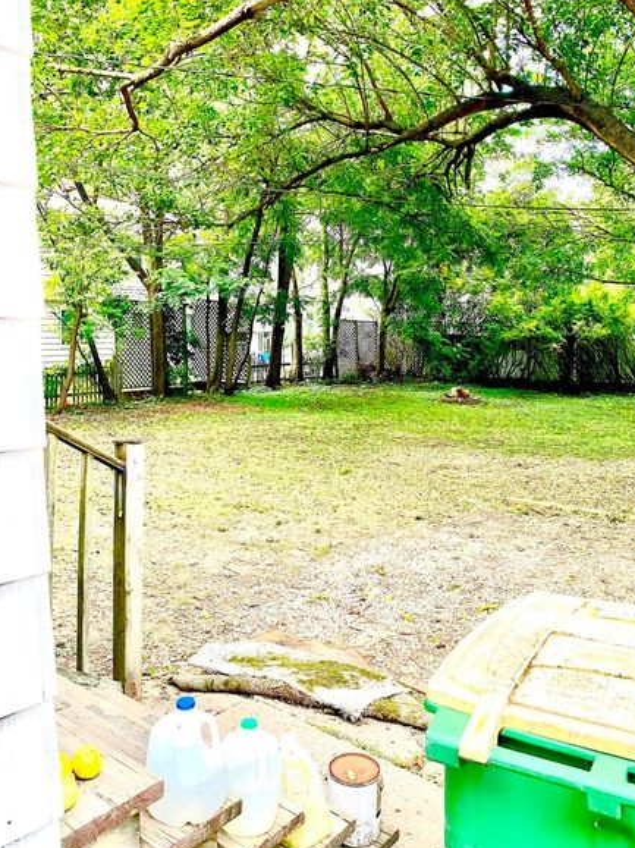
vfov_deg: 59.8
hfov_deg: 46.7
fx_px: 734
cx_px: 337
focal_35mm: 30
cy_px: 370
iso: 125
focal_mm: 4.25
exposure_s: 1/89
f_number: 1.8
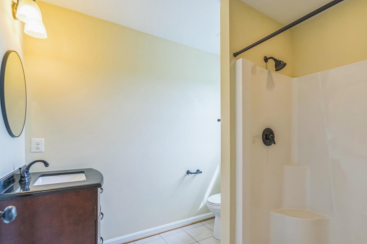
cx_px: 199
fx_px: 183
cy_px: 132
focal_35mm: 18
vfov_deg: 67.2
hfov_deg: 89.8
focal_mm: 14
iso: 640
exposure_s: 1/80
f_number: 5.6
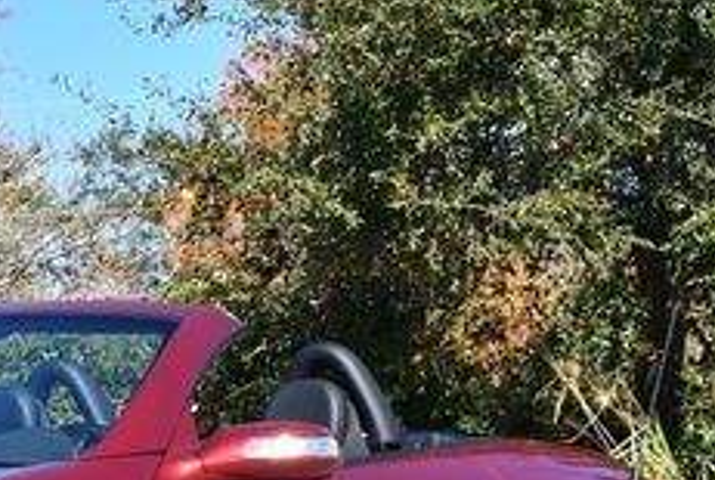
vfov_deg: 9.5
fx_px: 2866
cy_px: 486
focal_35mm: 144
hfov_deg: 13.8
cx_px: -167
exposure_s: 1/250
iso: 110
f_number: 8
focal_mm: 26
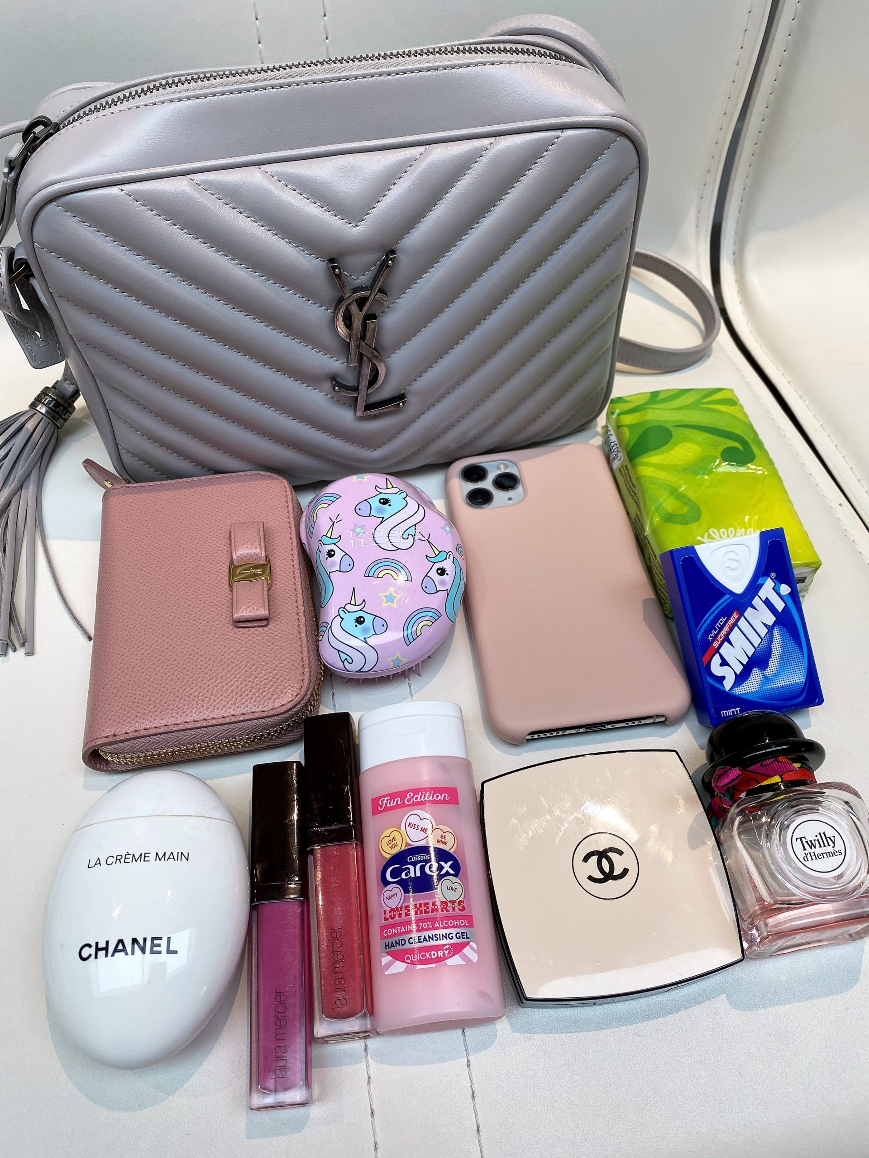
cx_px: 434
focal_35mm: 26
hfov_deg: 53.1
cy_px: 579
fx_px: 870
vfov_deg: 67.3
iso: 64
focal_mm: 4.25
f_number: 1.8
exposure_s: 1/100
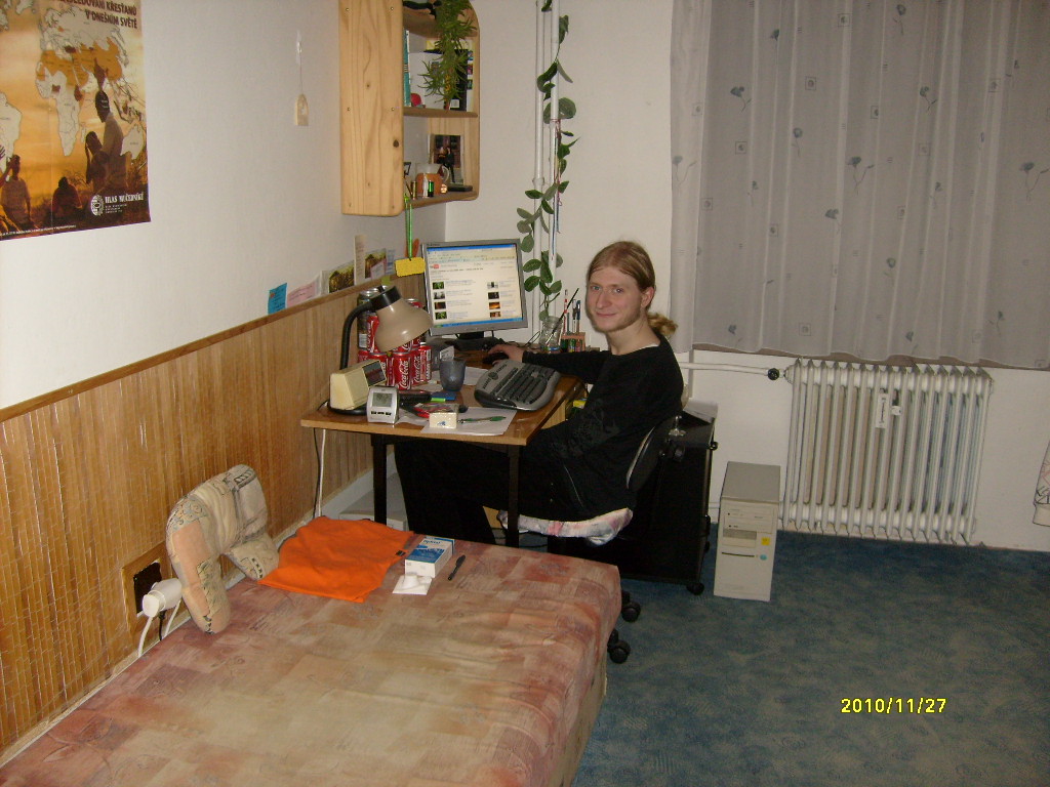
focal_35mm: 35
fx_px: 1062
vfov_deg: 40.7
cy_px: 394
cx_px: 525
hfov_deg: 52.6
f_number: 2.8
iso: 100
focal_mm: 5.8
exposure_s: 1/45
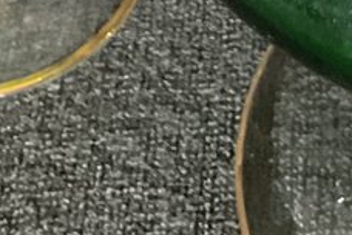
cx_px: 475
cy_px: -542
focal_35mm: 200
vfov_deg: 6.2
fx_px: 1955
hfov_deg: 10.1
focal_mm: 3
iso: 320
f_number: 1.8
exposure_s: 1/33
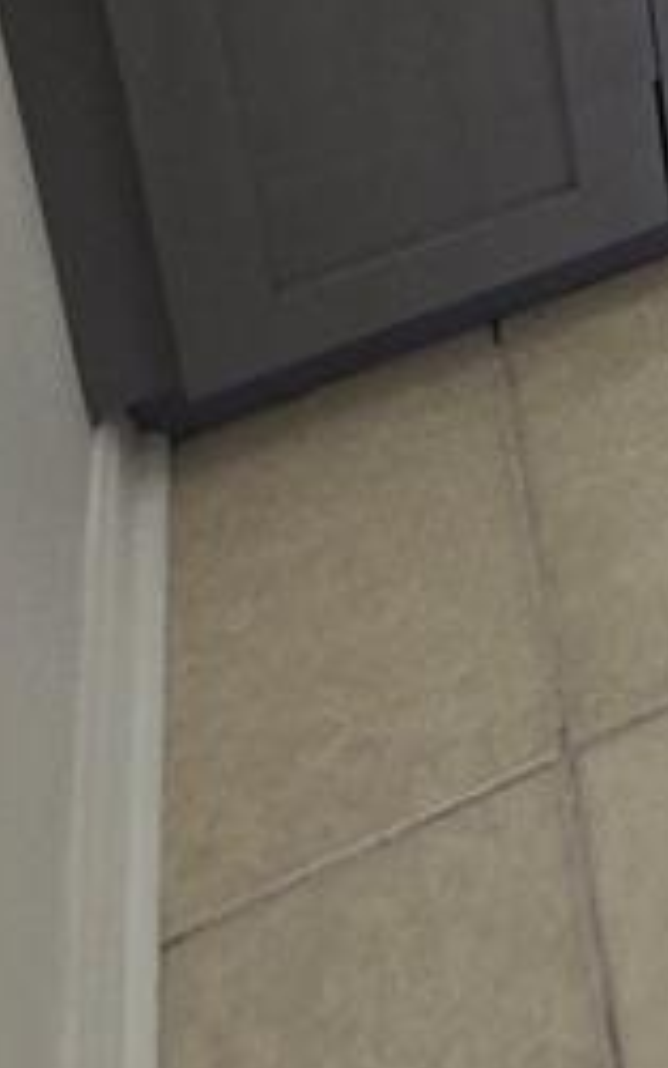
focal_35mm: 66
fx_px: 1921
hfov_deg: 14.9
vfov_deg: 20.5
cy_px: -906
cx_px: 1455
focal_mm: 2.2
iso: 80
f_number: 2.2
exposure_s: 1/60
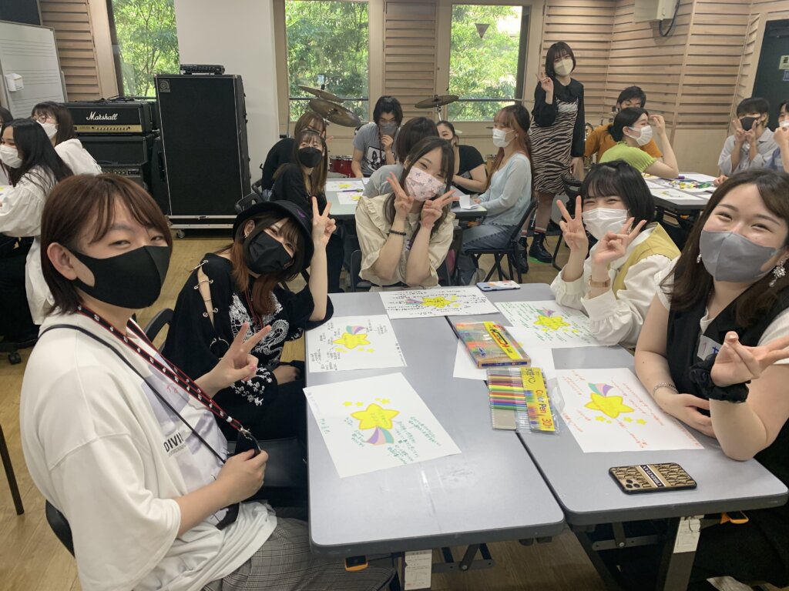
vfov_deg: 53.1
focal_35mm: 26
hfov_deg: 67.3
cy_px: 296
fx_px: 593
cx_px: 394
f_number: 1.8
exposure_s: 1/102
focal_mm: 4.25
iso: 100
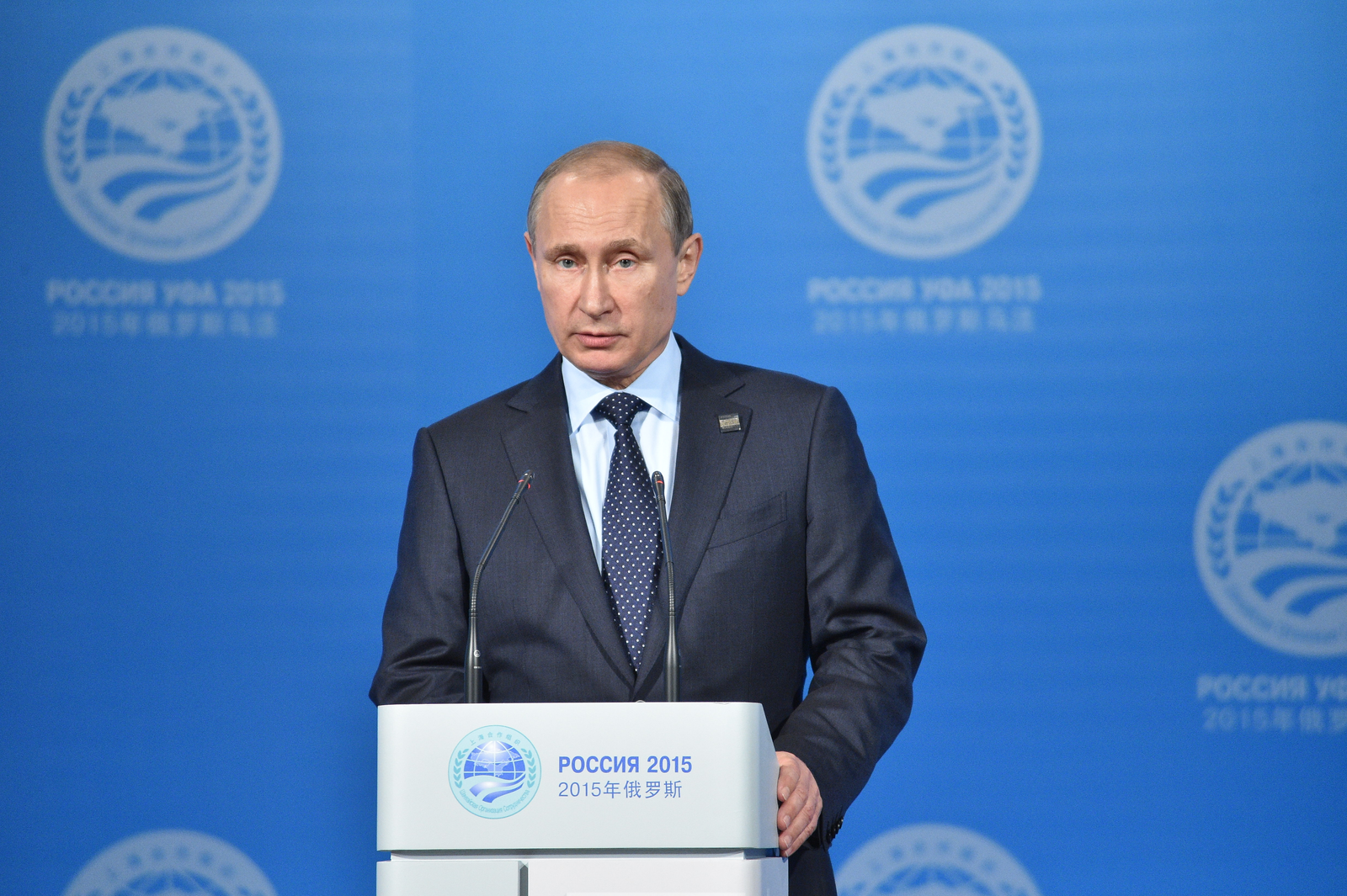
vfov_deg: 3.4
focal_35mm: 400
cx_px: 674
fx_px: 14958
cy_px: 448
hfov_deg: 5.2
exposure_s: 1/200
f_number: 5.6
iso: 6400
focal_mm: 400
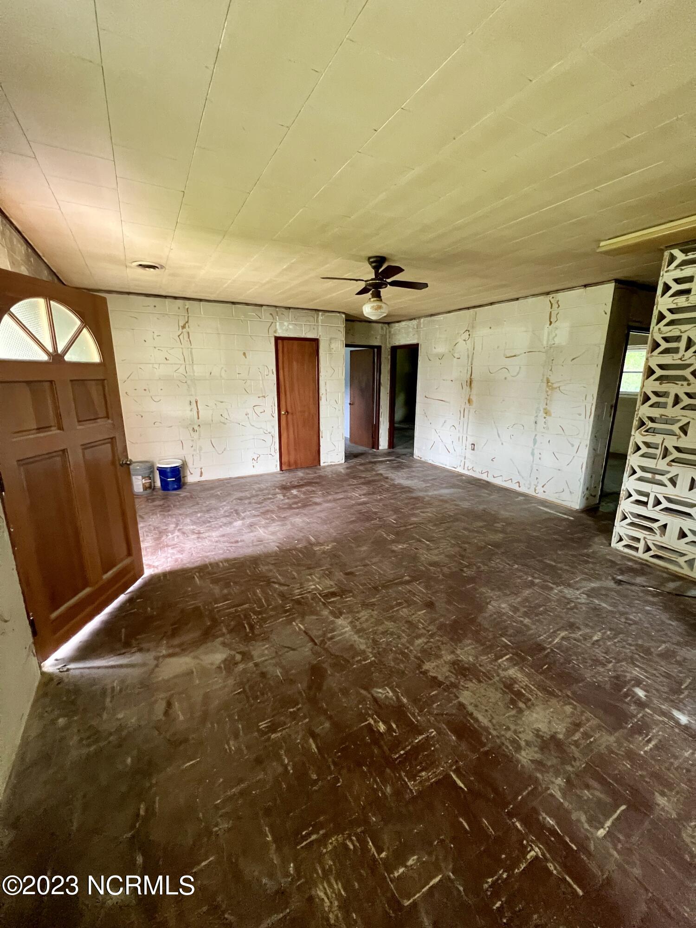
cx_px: 348
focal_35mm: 13
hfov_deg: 89.9
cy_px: 464
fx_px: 349
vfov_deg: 106.2
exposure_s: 1/60
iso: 500
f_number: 1.8
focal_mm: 1.57
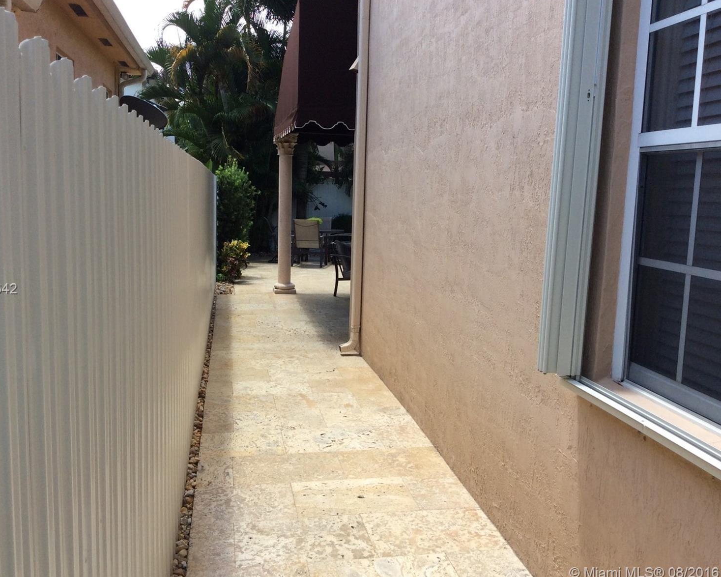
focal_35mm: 34
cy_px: 289
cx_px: 336
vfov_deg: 43.4
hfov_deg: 52.8
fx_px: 726
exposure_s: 1/635
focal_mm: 3.3
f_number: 2.4
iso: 32
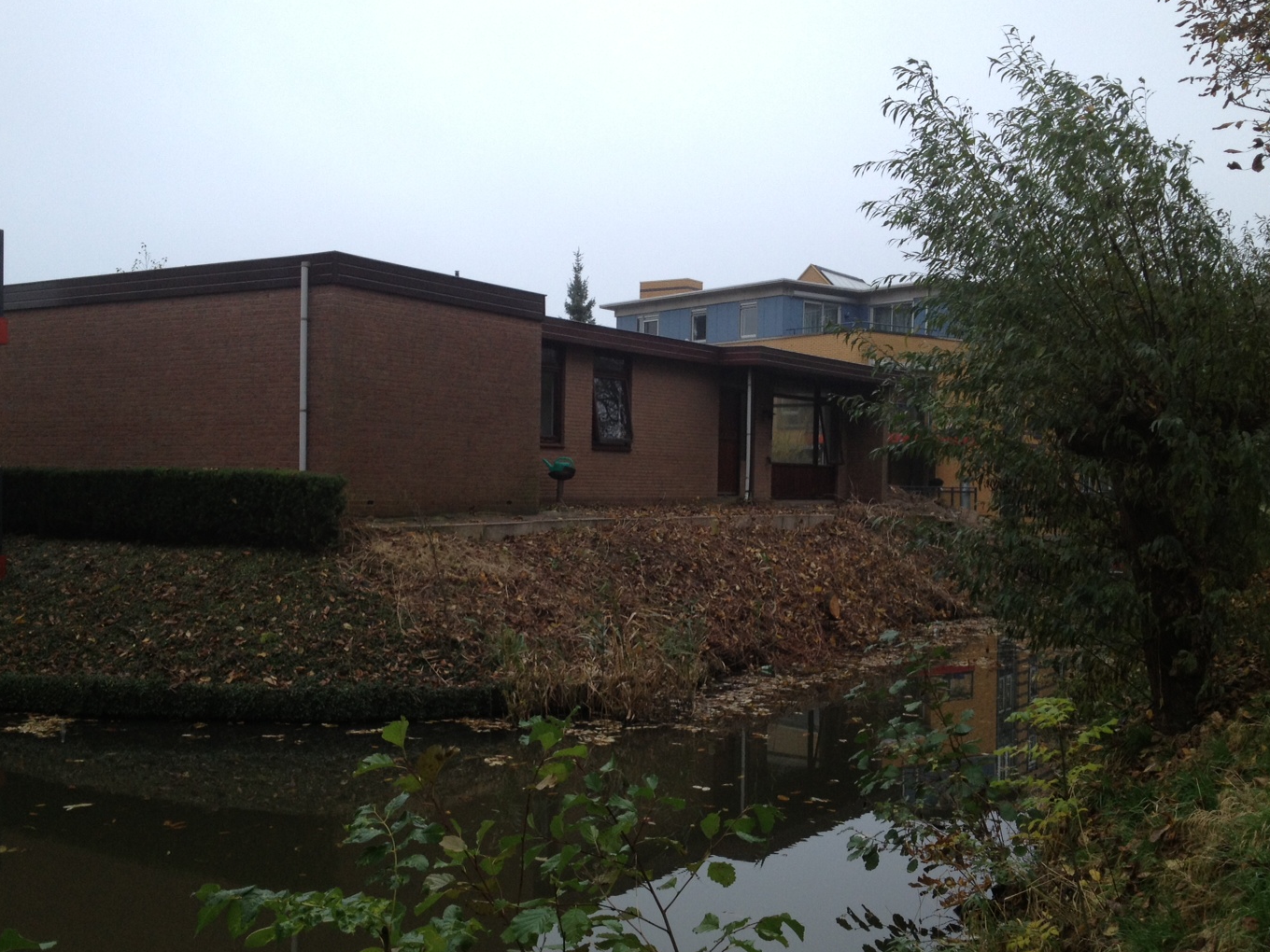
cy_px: 515
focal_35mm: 42
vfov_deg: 34.3
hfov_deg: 44.8
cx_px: 609
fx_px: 1541
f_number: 2.4
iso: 64
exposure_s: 1/40
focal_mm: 4.28
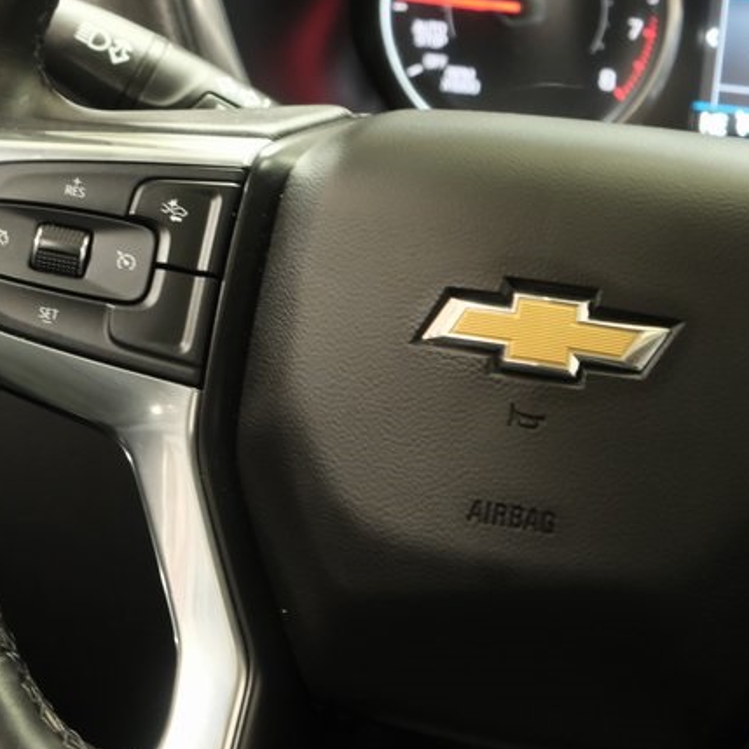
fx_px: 3427
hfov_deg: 12.4
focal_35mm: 140
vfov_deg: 12.5
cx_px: 73
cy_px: 254
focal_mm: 46.3
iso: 3200
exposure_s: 1/20
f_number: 5
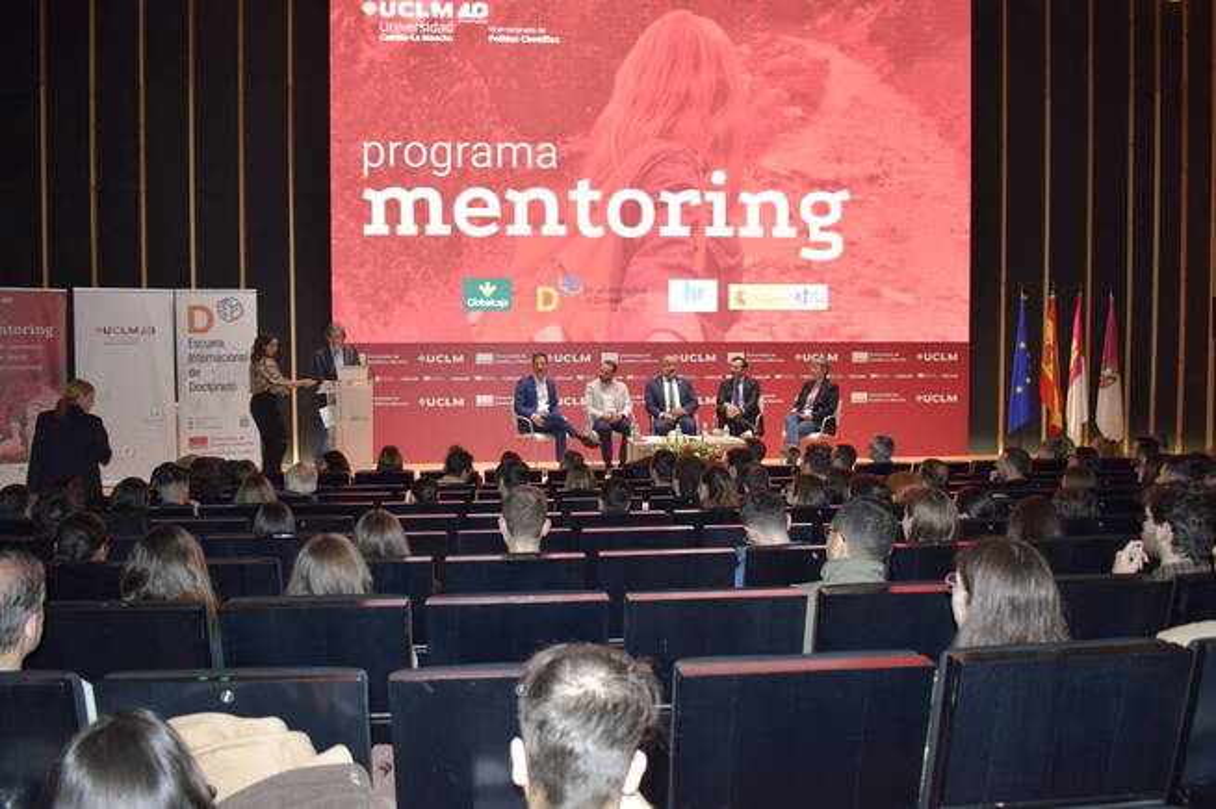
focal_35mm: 33
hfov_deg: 57.2
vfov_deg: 39.9
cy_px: 404
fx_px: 1114
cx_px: 608
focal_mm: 22
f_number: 4.5
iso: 800
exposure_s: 1/80
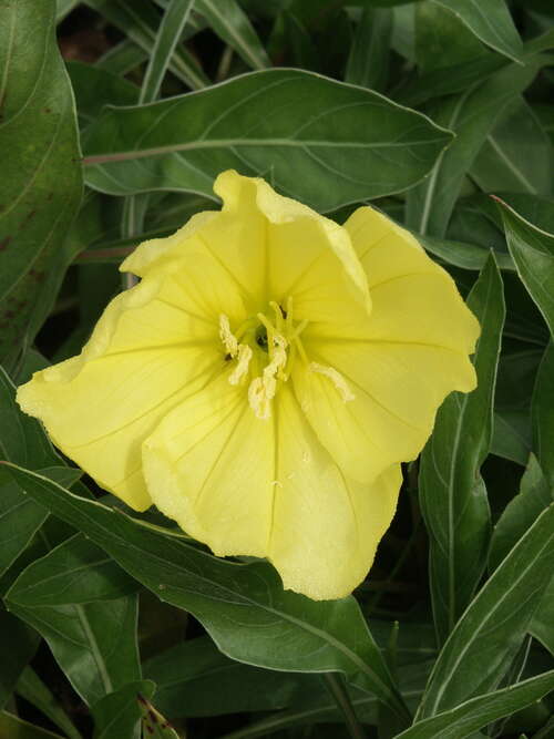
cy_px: 370
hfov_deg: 8.8
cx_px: 277
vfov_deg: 11.8
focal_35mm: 168
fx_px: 3586
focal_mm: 42.44
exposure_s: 1/250
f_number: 9.5
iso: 100
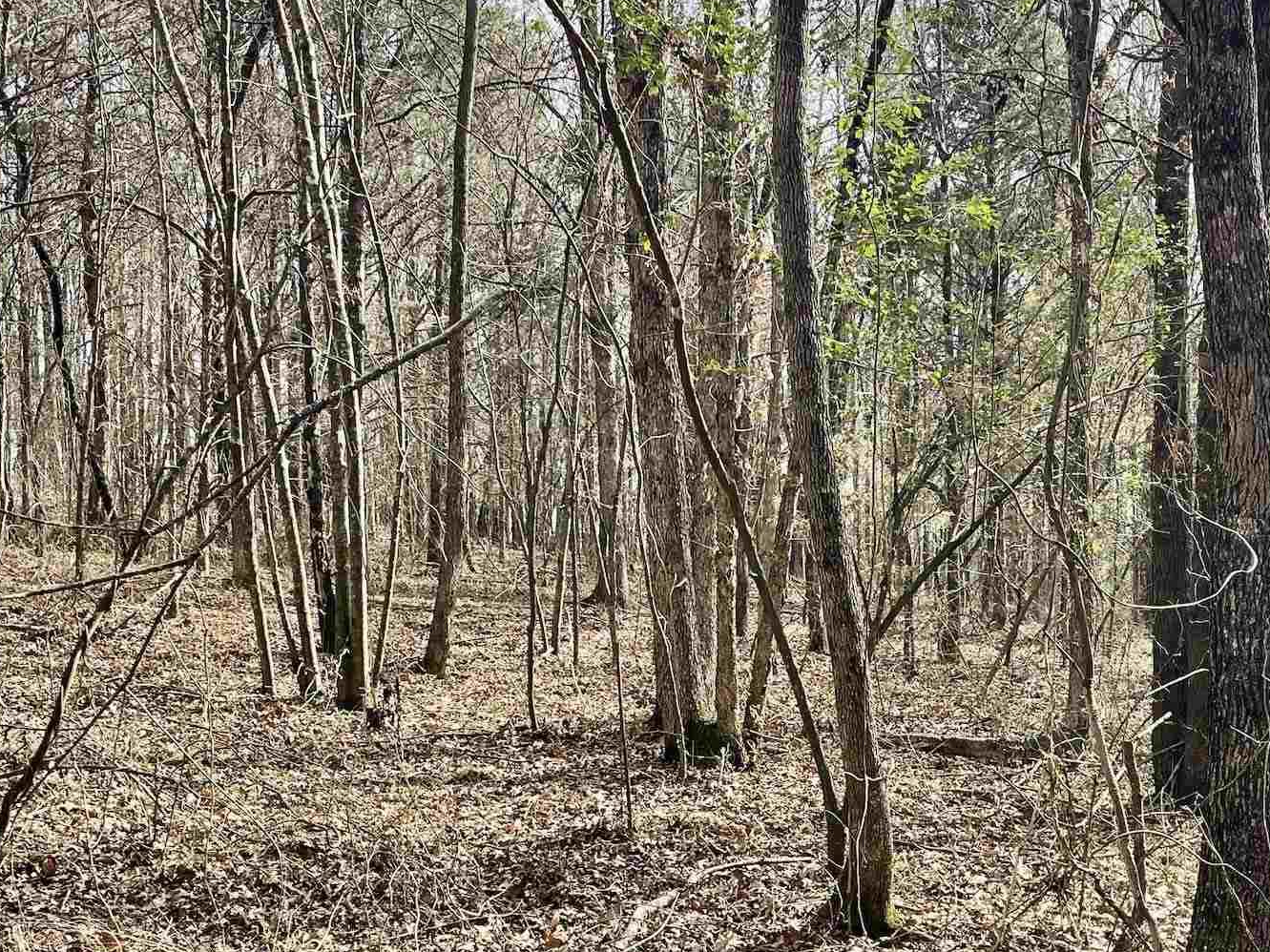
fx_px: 1834
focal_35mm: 50
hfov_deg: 38.1
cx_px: 750
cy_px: 733
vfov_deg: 28.6
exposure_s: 1/581
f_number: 1.6
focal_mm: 4.2
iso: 32
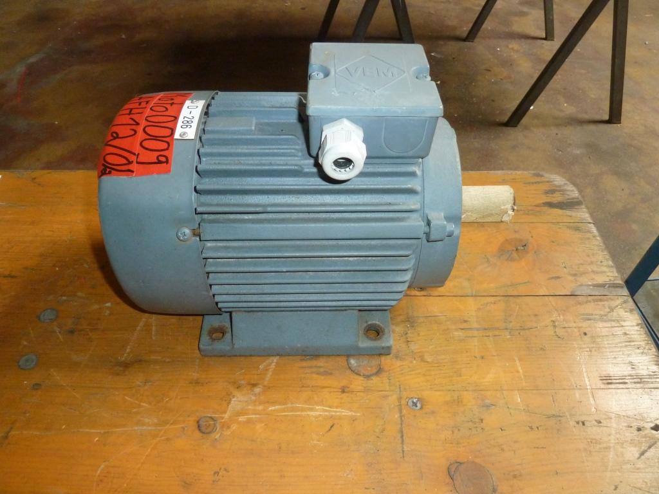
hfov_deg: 69.4
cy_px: 247
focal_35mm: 25
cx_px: 330
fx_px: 476
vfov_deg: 54.9
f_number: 3.3
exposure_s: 1/30
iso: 400
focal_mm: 4.1
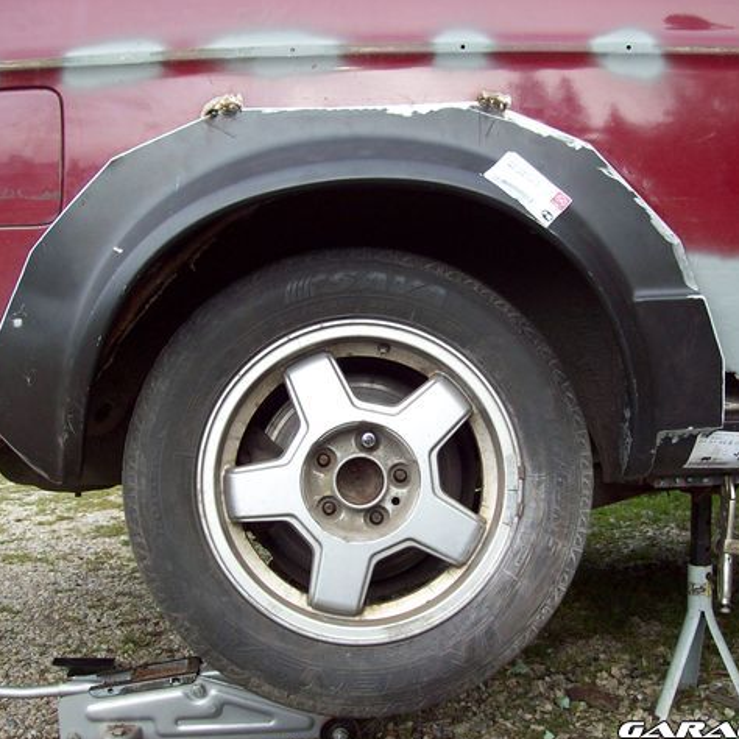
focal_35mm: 43
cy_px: 371
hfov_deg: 39.2
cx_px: 387
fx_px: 1039
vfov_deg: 39.2
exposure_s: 1/110
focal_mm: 6
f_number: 2.7
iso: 80
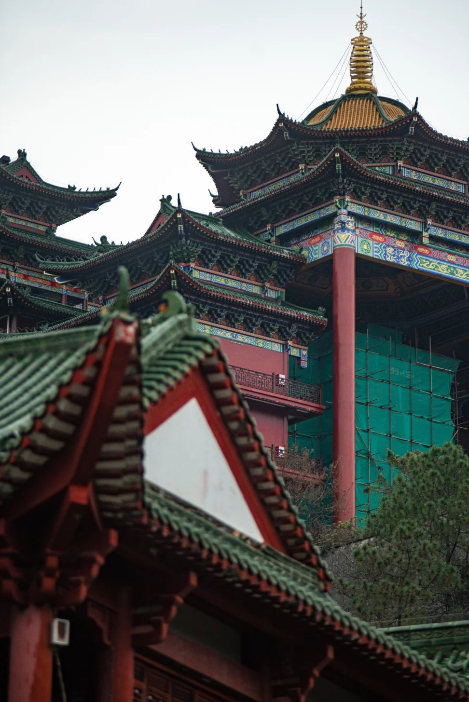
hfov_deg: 6.9
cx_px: 256
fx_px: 3904
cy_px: 327
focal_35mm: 200
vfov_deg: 10.3
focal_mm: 180
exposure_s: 1/500
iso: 400
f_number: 2.8
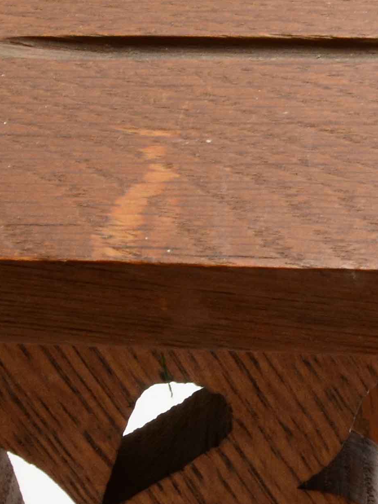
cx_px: 317
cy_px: 239
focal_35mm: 195
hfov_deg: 7.6
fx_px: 2839
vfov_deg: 10.1
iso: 400
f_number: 20
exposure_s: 1/160
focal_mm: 34
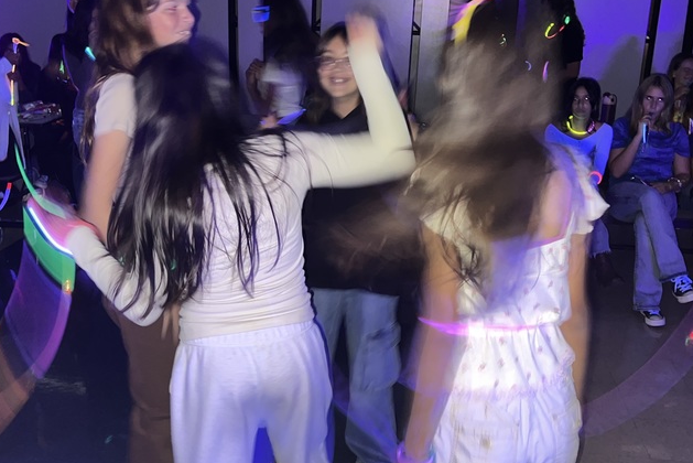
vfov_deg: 30.5
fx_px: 847
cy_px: 241
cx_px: 327
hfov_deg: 44.5
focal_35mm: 44
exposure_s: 1/4
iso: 100
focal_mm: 5.7
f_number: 1.5
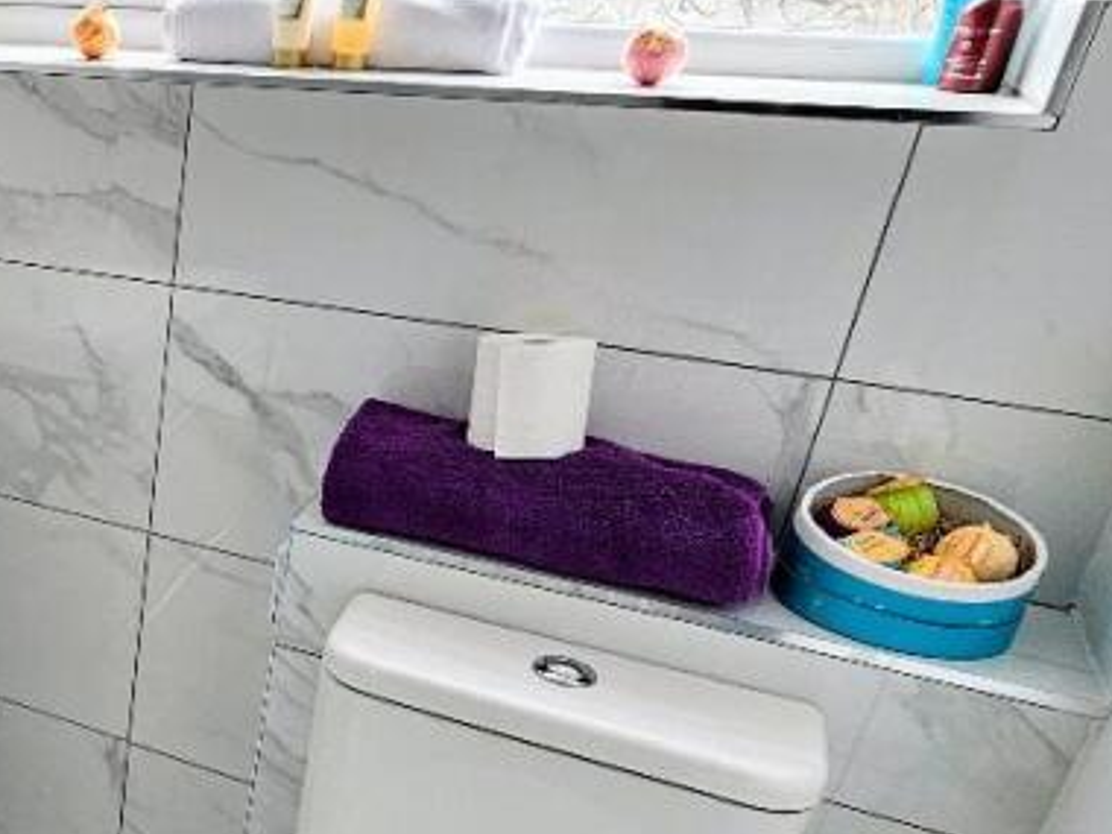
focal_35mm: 35
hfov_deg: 42.5
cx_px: -85
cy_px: 553
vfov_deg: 40.2
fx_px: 1124
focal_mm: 2.2
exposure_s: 1/100
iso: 80
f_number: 2.2
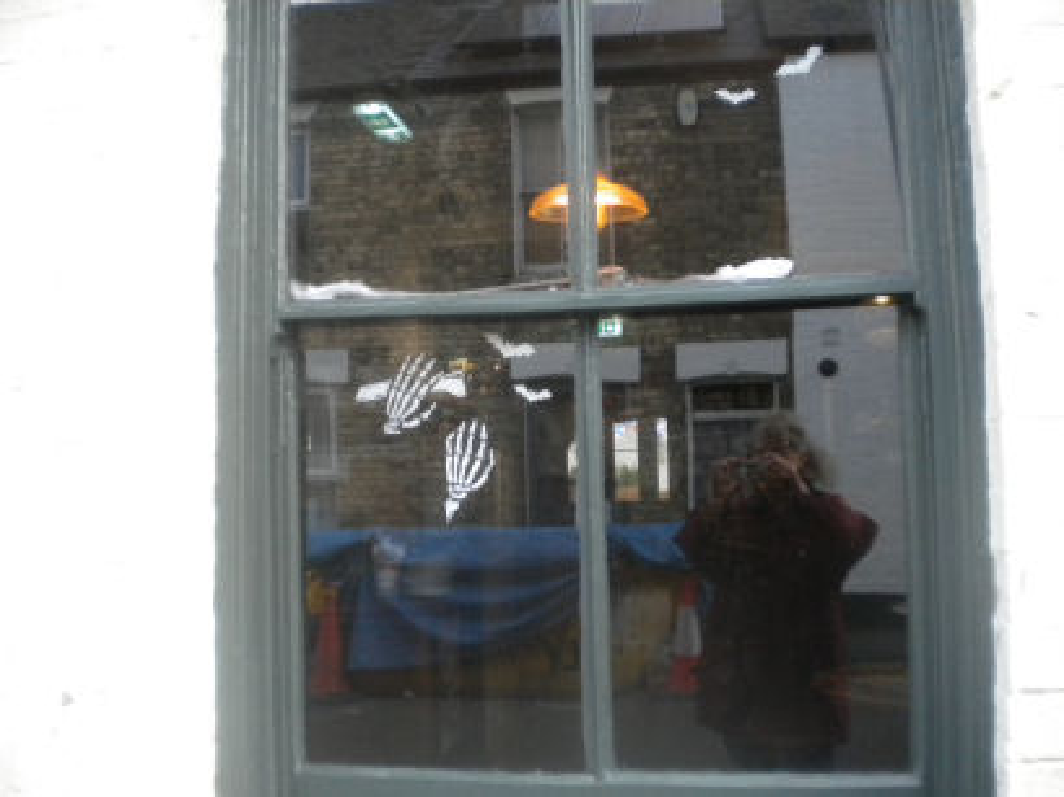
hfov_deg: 52.7
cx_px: 532
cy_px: 398
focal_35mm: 35
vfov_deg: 40.7
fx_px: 1075
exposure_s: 1/396
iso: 400
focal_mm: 6.3
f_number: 3.1
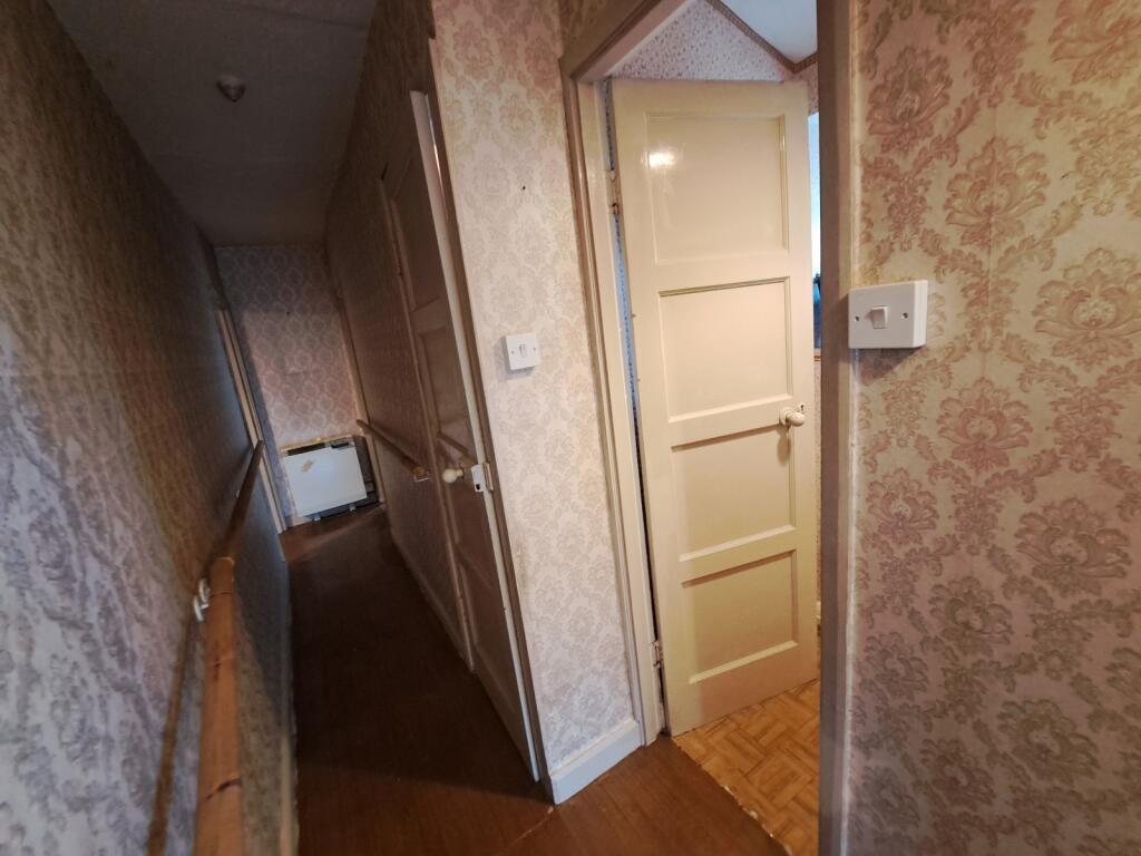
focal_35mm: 13
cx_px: 570
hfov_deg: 106.2
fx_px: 429
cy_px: 428
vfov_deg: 89.9
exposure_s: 1/20
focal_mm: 1.74
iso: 500
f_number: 2.2
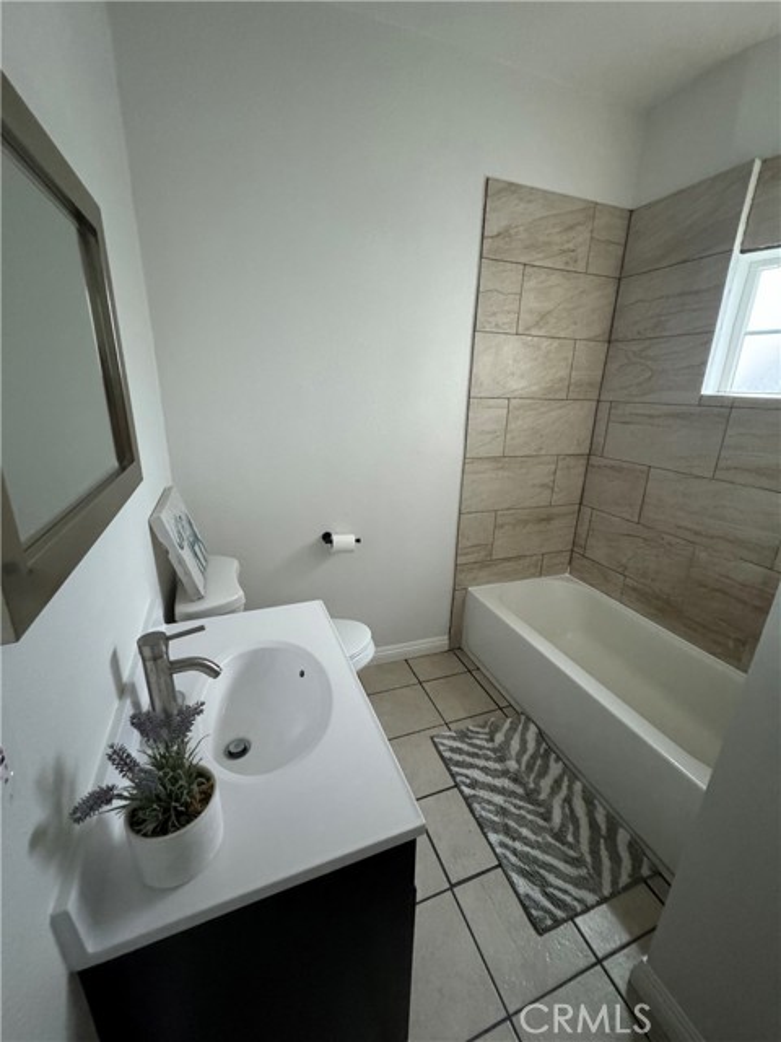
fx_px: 421
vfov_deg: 102.1
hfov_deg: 85.7
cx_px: 390
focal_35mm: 14
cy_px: 521
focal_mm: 2.22
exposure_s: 1/60
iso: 1000
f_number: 2.2
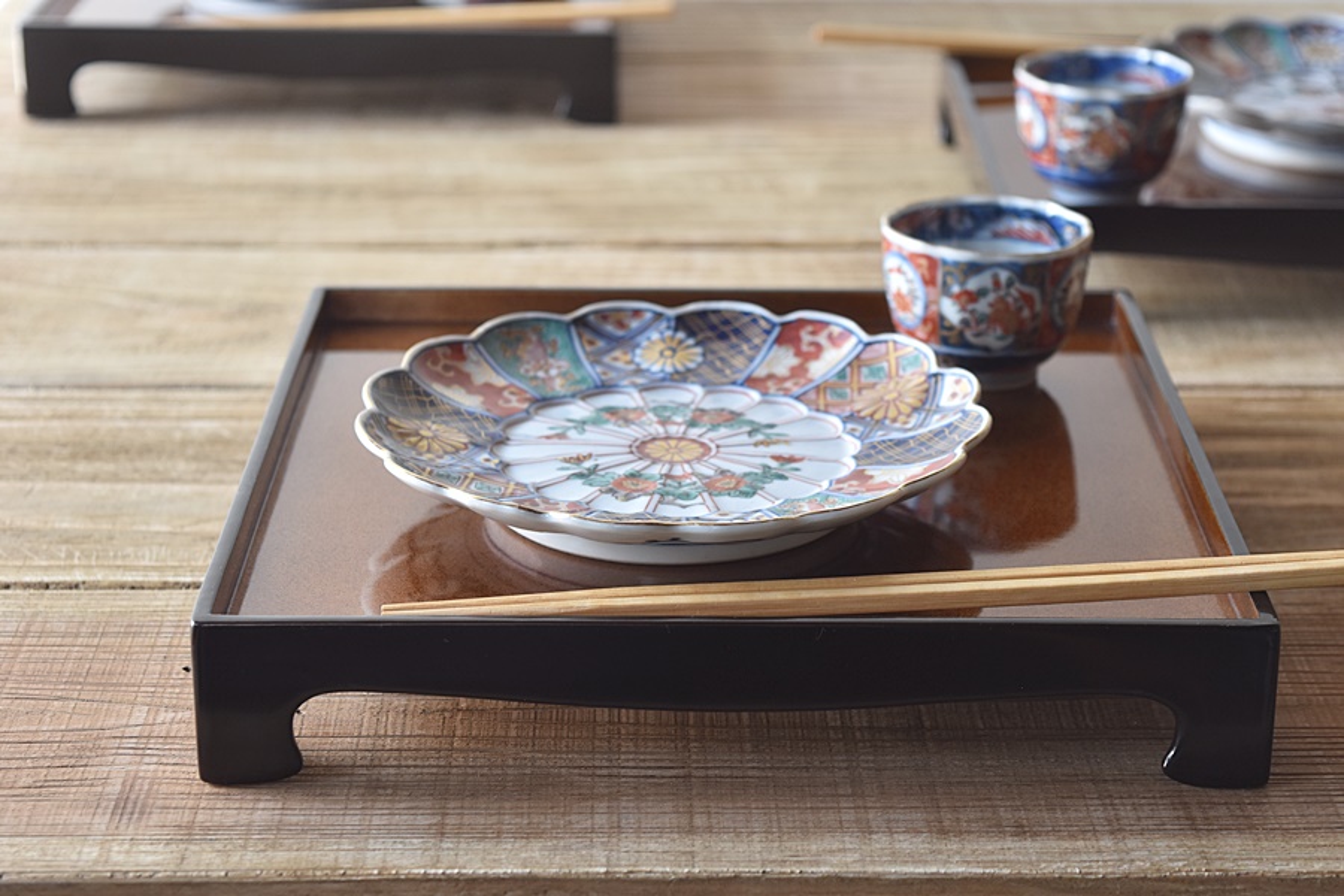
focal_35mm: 82
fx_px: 3080
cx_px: 672
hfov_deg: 24.6
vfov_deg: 16.6
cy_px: 448
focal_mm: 55
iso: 400
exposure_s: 1/6
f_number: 5.6
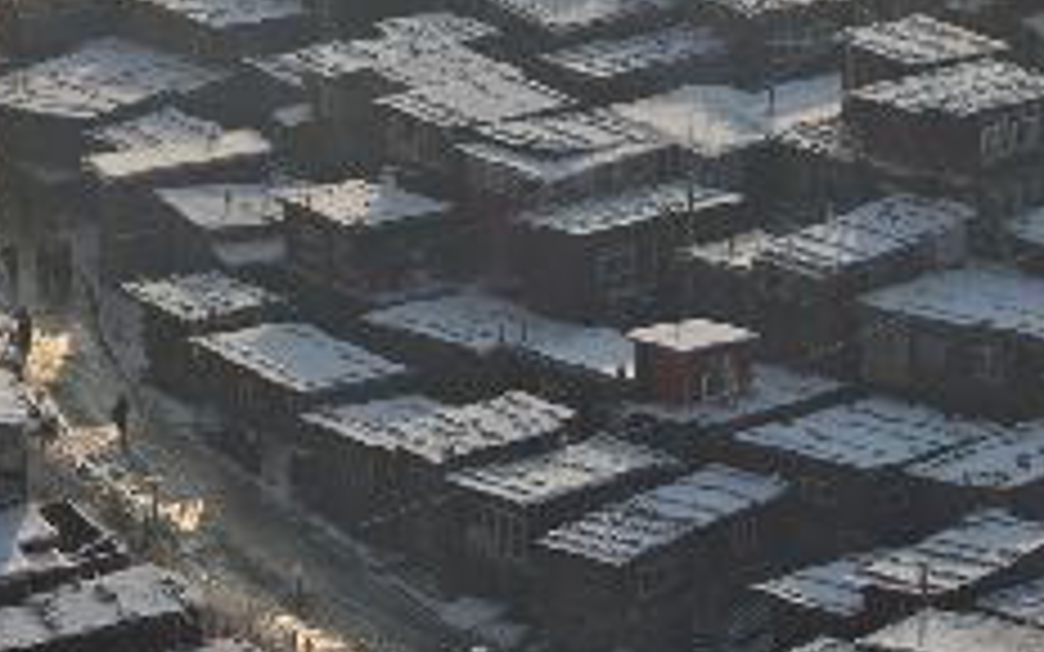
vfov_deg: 3.3
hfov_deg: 5.3
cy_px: 9
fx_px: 11239
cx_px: 230
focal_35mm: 395
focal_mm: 200
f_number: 8
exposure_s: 1/125
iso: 100
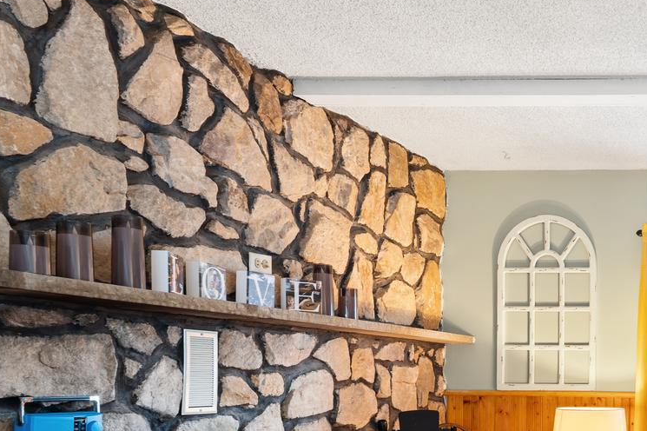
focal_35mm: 44
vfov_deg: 29.1
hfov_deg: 35.4
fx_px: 790
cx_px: 770
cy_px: 399
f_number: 8
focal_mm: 16
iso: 100
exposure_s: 5
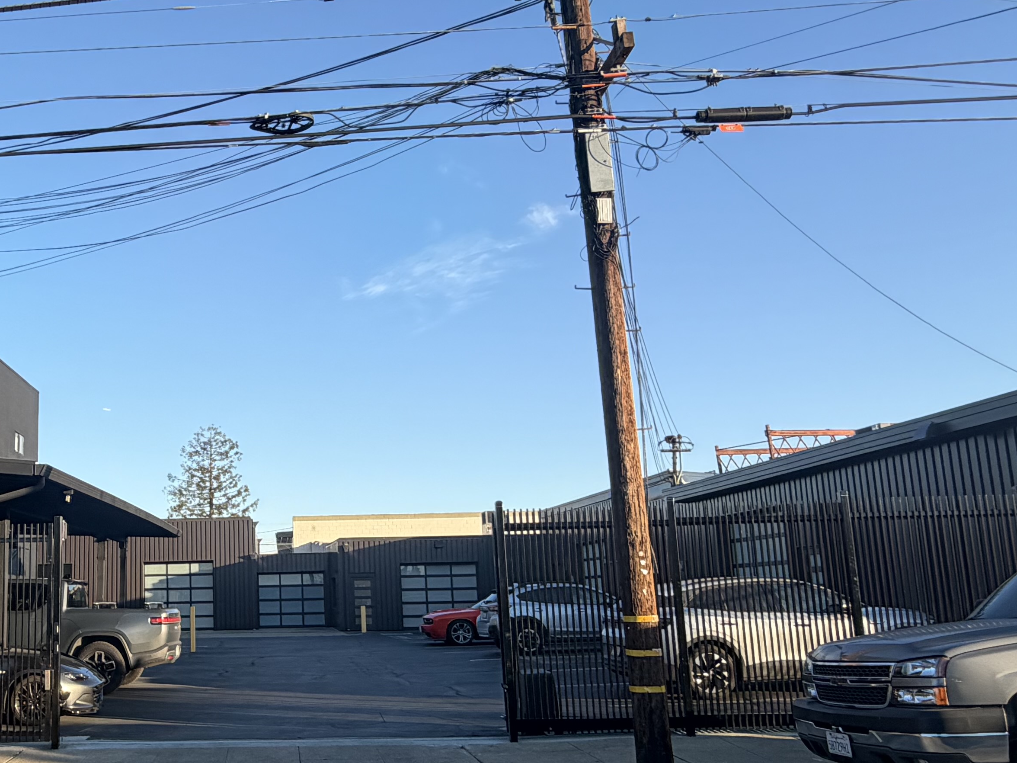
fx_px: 999
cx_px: 250
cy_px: 433
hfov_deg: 51.6
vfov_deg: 41.7
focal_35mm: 34
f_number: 2.2
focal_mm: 2.22
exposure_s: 1/574
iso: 40
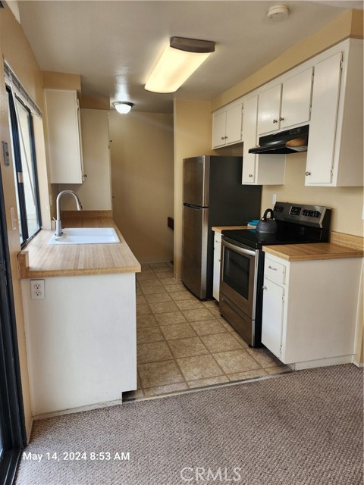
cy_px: 242
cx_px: 182
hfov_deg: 58.9
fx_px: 322
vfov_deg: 73.9
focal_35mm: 23
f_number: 1.8
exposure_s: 1/120
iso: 64
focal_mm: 5.4
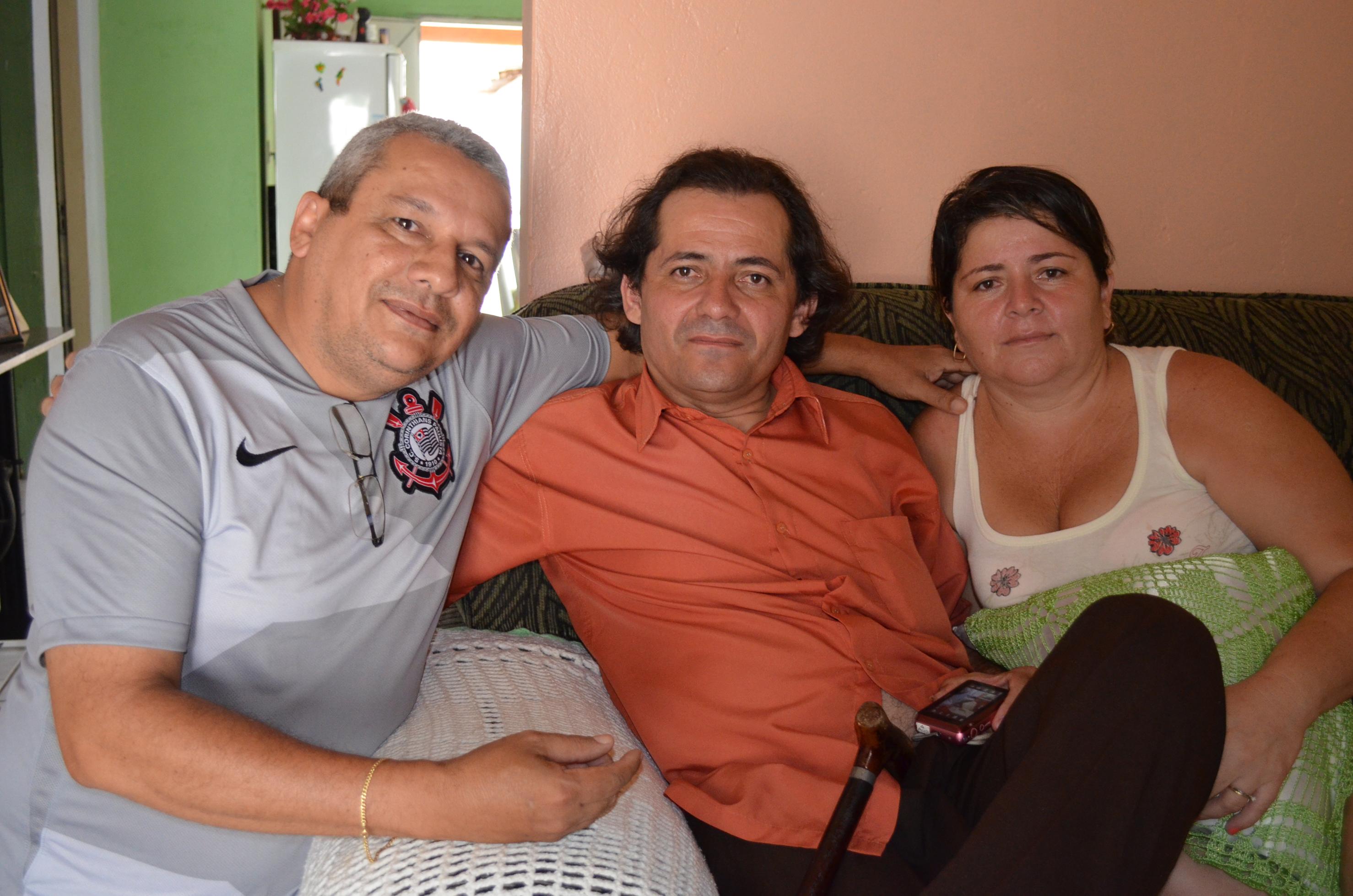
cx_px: 676
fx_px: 1350
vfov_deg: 36.7
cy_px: 448
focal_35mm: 36
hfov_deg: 53.2
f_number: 4
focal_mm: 24
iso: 1600
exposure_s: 1/60
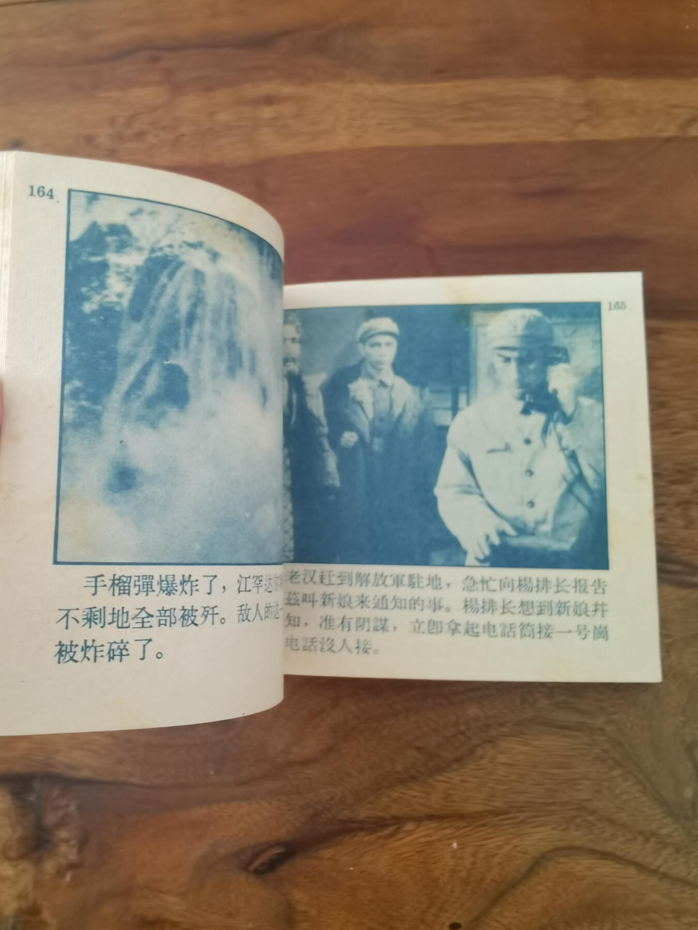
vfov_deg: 65.3
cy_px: 465
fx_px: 726
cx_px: 349
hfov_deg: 51.4
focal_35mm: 27
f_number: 2.2
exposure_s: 1/25
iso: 400
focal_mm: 2.26
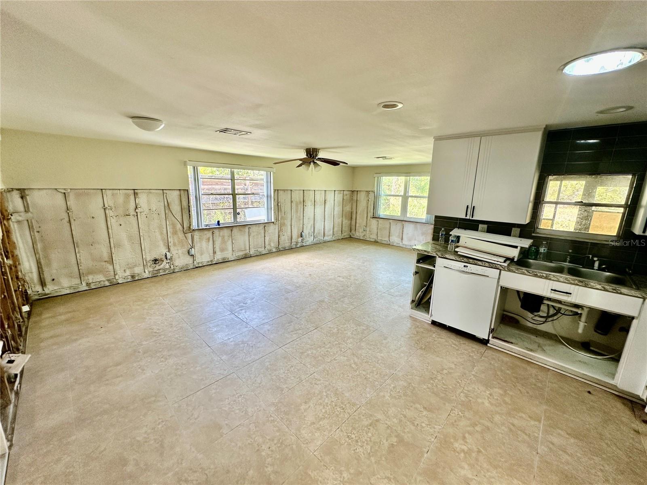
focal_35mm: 14
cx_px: 324
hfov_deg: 102.1
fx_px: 262
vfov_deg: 85.7
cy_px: 242
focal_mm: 2.22
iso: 100
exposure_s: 1/99
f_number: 2.2
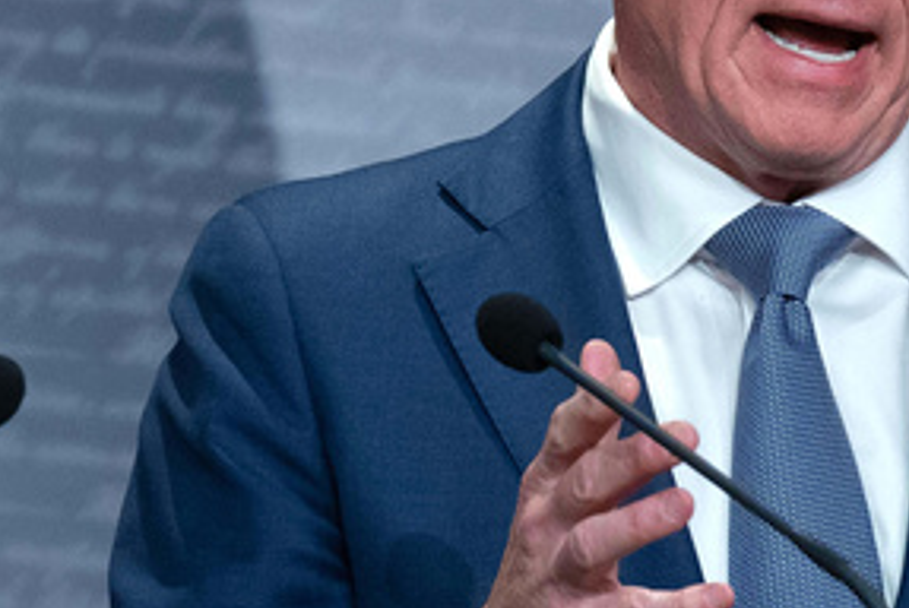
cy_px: 382
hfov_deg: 5.3
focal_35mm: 385
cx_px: 263
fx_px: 9731
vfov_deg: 3.6
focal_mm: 108
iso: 2500
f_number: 4
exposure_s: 1/400
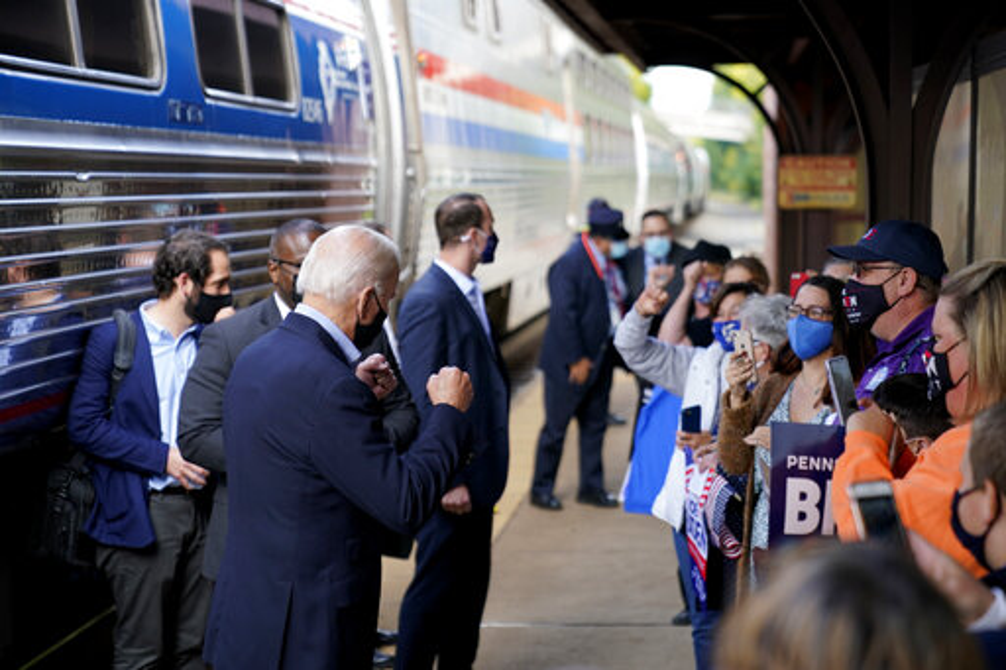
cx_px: 503
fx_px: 1955
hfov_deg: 28.9
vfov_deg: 19.4
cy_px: 335
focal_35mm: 70
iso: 500
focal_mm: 70
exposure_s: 1/500
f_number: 2.8
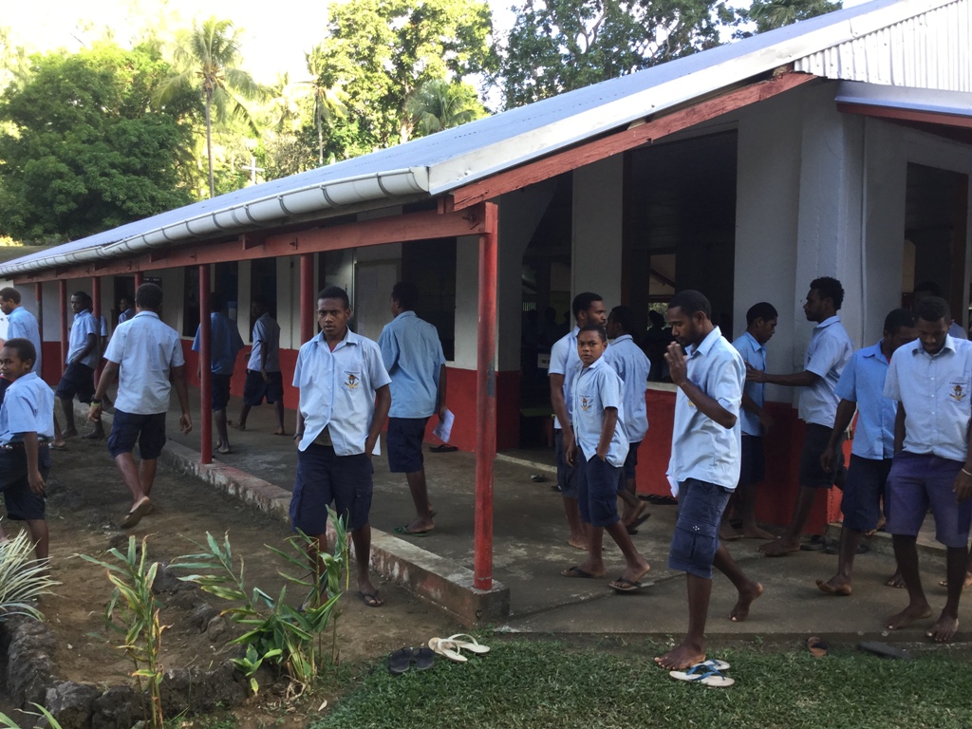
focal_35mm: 31
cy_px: 364
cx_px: 486
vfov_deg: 45.4
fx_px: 870
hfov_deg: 58.4
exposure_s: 1/100
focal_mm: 3.3
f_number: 2.4
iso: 32
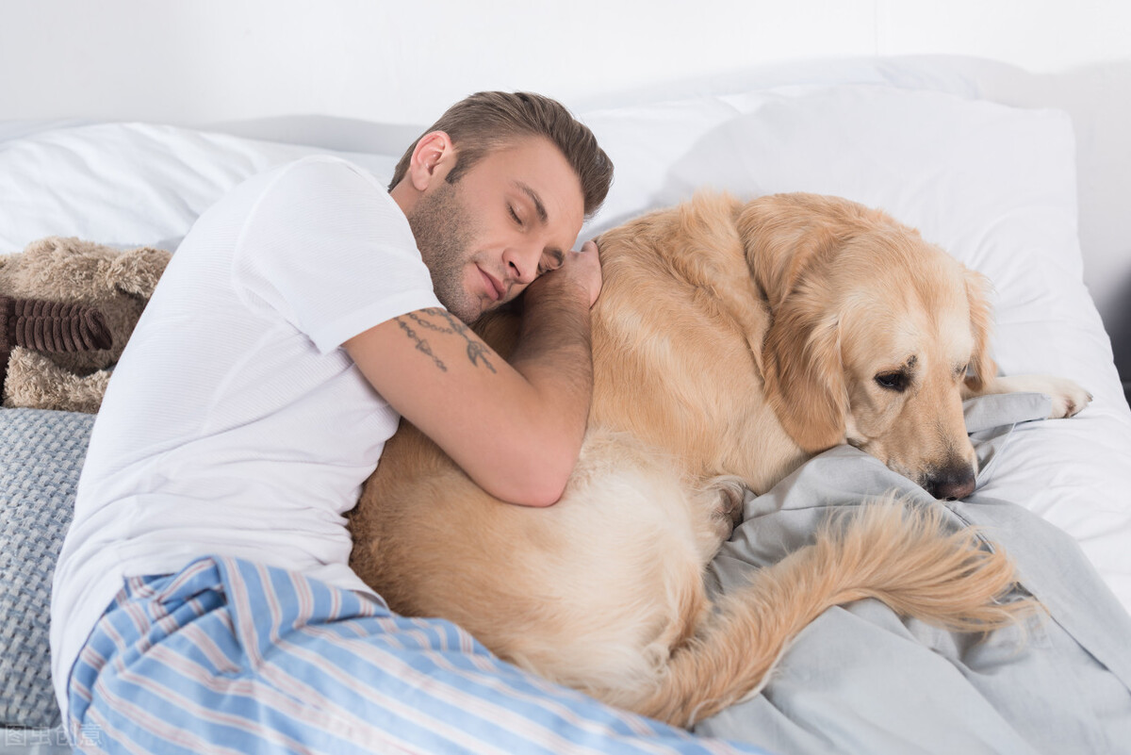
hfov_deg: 39.6
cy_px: 378
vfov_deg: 27.0
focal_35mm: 50
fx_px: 1571
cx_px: 566
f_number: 3.5
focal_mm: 50
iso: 100
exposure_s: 1/200
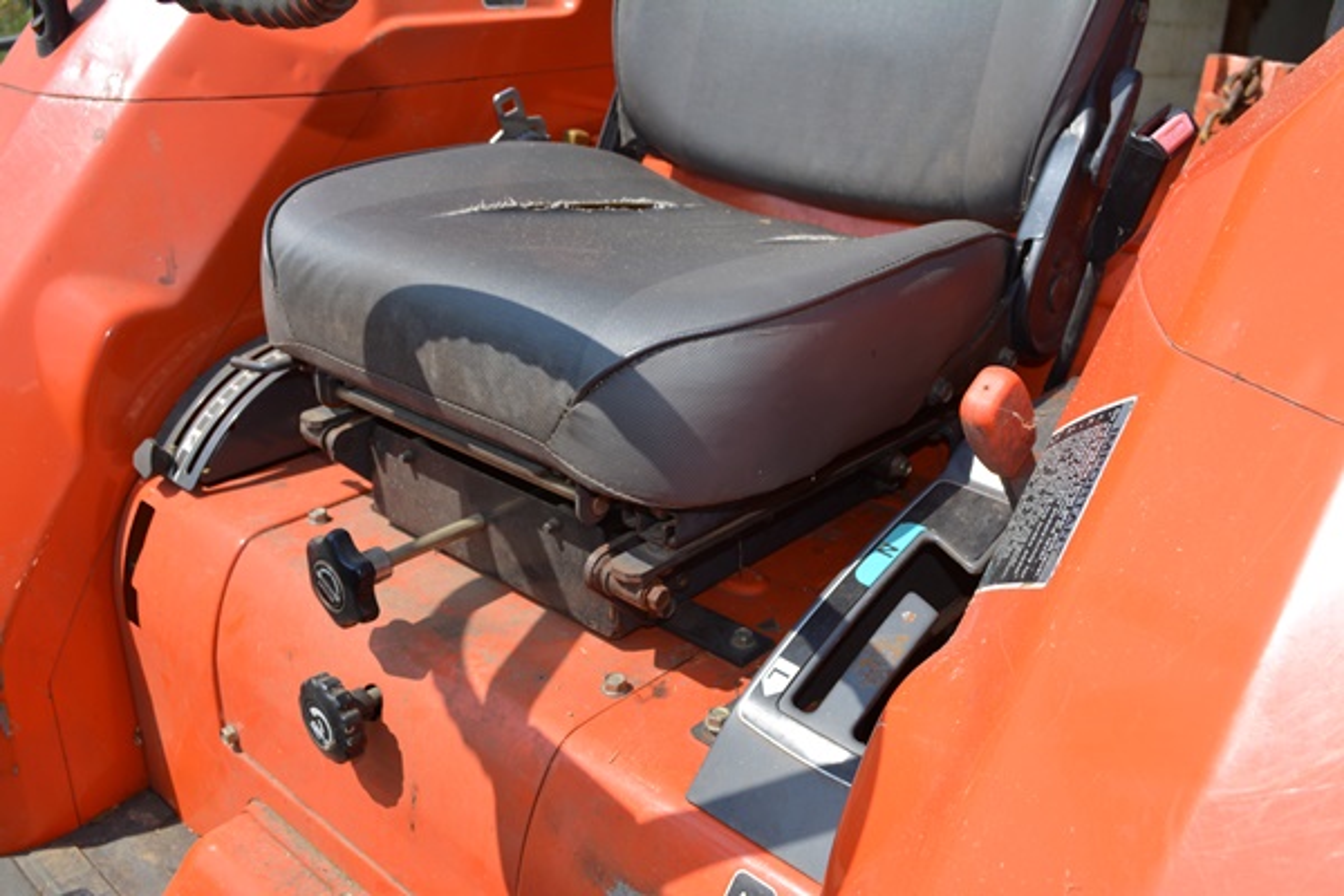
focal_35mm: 33
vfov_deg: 40.0
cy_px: 448
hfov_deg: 57.2
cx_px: 672
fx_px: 1232
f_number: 8
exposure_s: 1/200
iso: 100
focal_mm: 22
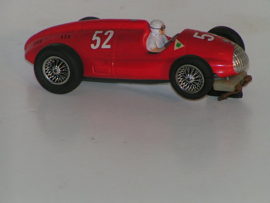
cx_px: 135
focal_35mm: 380
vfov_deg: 3.9
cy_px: 102
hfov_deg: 5.2
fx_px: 2964
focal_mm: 58
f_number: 5.6
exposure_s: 1/400
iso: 100
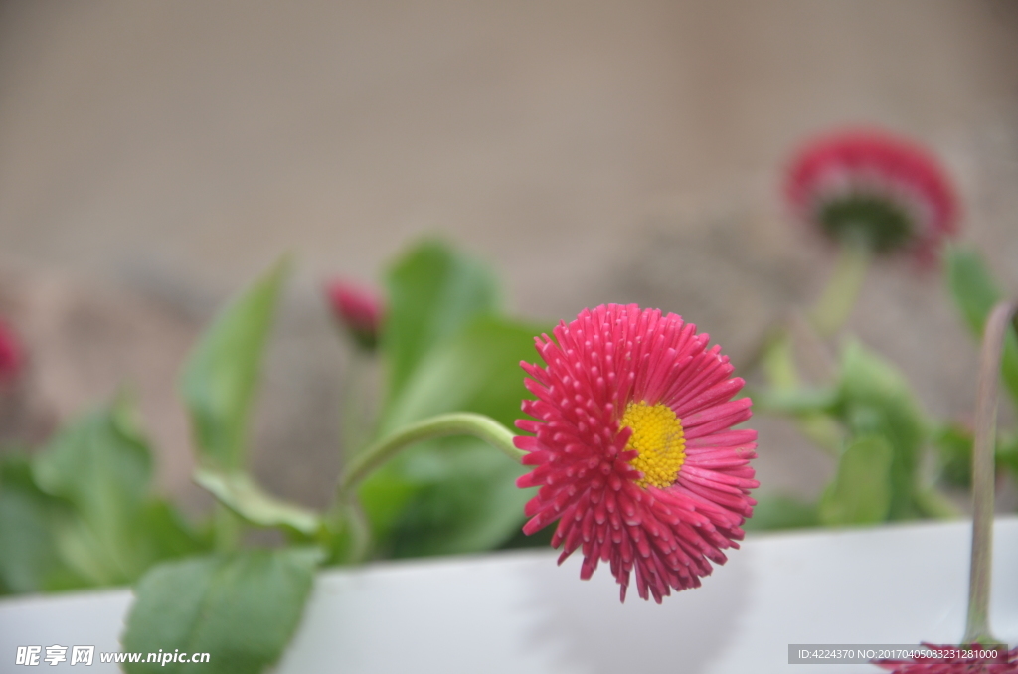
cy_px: 337
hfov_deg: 13.1
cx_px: 509
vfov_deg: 8.7
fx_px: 4444
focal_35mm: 158
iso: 360
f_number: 5.6
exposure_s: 1/250
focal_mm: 105
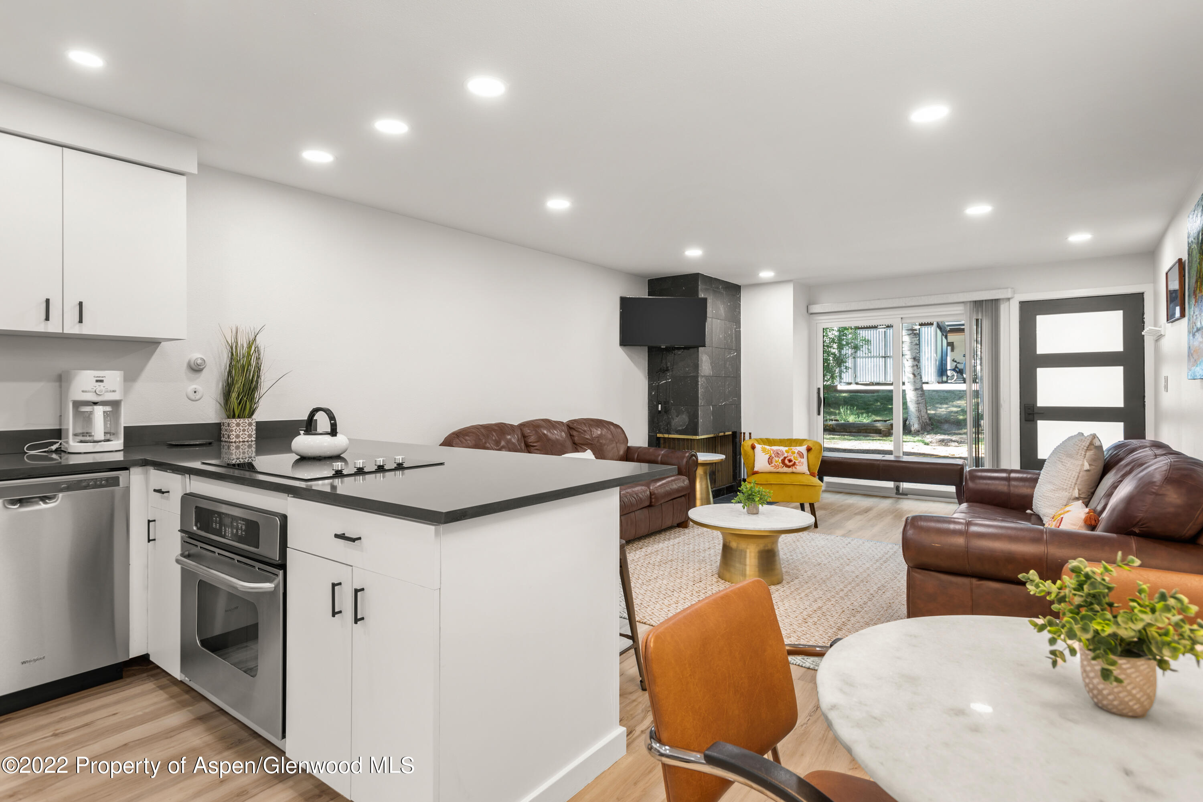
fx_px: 635
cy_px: 401
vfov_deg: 64.6
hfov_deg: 86.9
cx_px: 602
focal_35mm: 19
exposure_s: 2
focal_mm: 19
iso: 100
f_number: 7.1
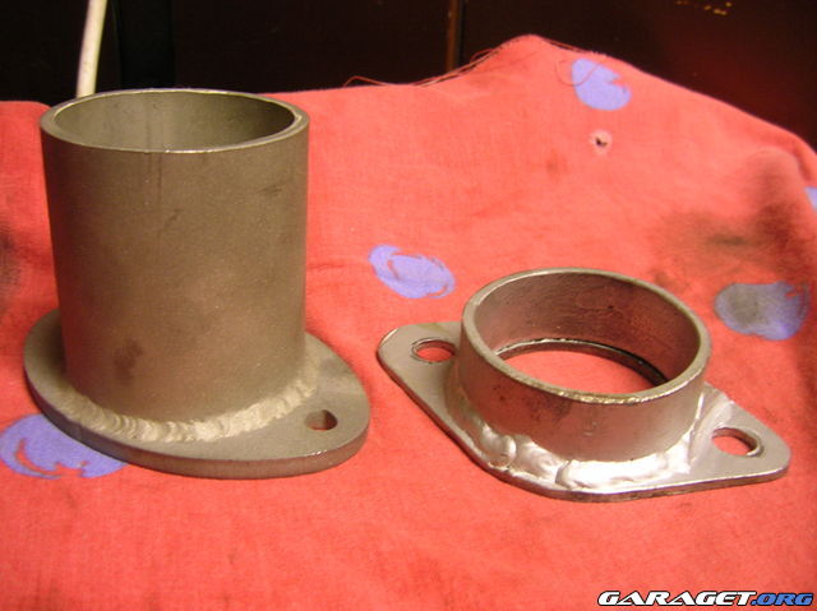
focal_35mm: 34
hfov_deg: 54.0
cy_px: 306
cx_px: 408
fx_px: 802
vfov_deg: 41.7
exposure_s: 1/4.3
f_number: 2.9
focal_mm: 5.7
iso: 104
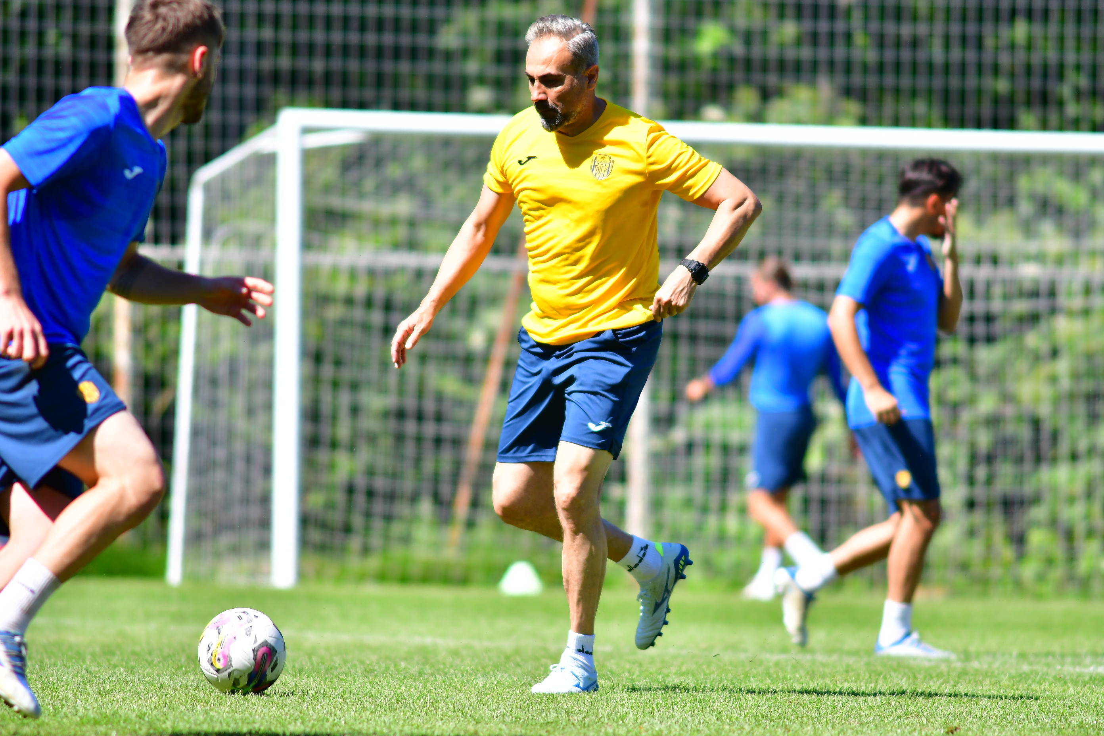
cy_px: 368
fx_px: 13799
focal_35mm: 450
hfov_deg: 4.6
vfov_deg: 3.1
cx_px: 552
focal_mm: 300
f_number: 4
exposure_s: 1/2000
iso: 400
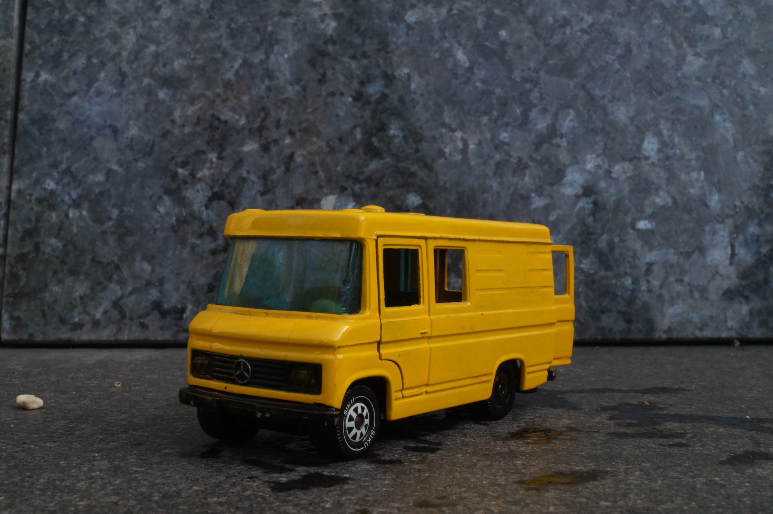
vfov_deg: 29.8
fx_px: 966
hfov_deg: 43.6
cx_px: 386
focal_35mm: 45
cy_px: 257
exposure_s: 1/60
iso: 1000
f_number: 22
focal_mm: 30
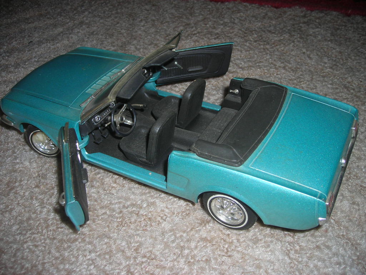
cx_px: 183
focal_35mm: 38
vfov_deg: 37.7
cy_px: 138
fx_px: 402
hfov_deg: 49.0
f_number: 3.2
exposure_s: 1/60.1
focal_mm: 6.3
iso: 50
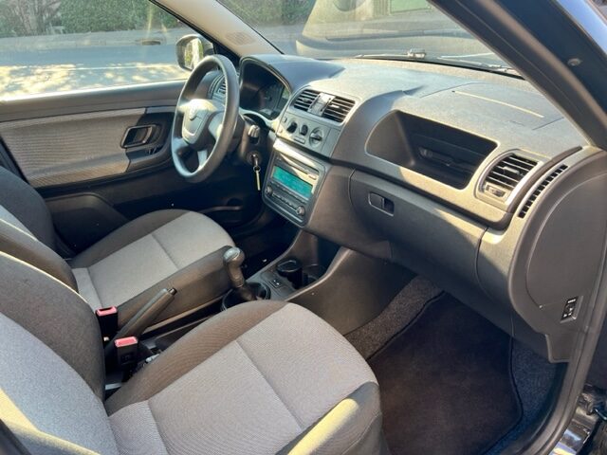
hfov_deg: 67.3
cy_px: 228
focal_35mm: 26
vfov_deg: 53.1
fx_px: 456
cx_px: 304
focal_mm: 5.7
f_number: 1.5
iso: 50
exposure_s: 1/157
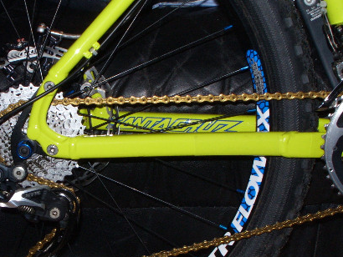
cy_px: 181
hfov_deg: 27.6
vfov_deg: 21.2
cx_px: 66
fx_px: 684
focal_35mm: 69
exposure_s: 1/30
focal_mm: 7.8
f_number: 2.8
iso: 200
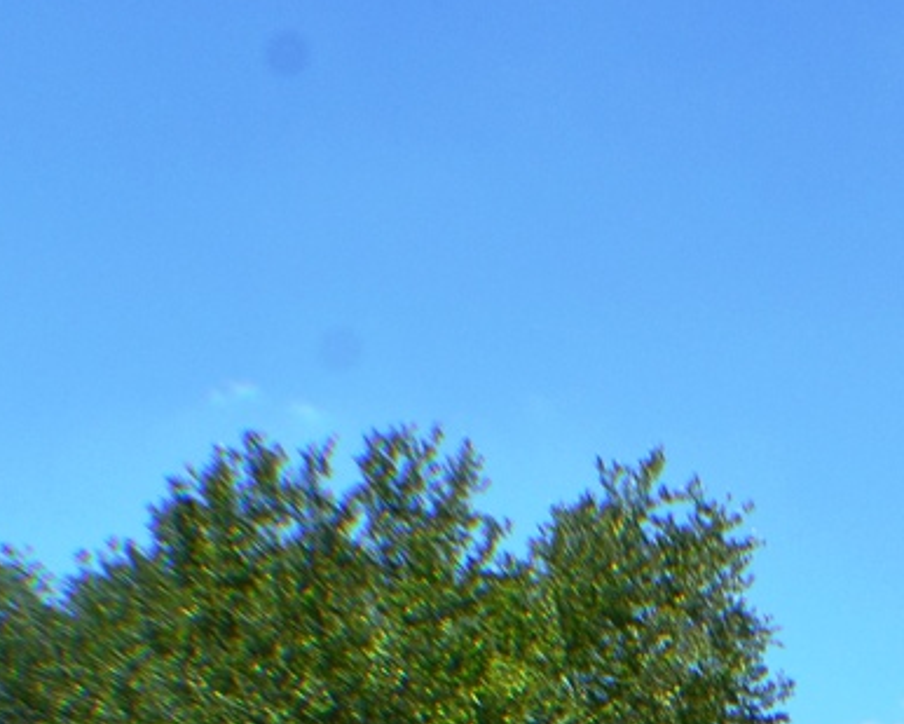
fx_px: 3479
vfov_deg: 11.3
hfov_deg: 14.5
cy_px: 1183
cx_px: 1002
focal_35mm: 130
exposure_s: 1/400
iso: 400
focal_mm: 22
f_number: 11
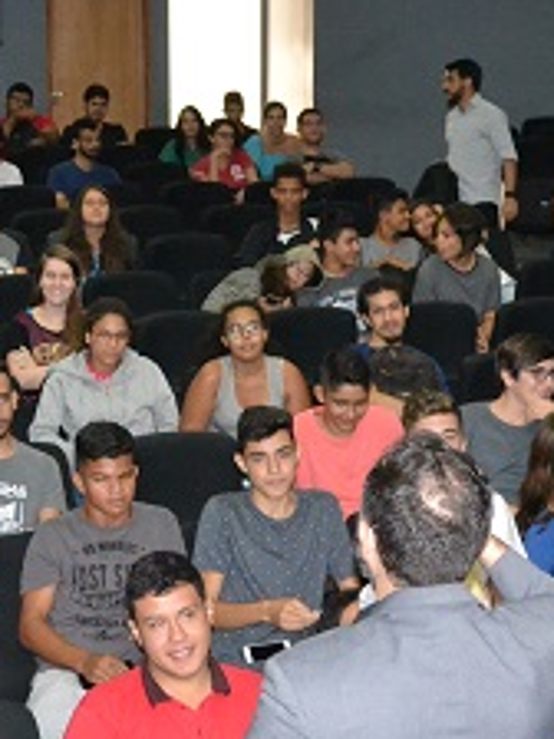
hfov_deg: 14.9
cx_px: 152
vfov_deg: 19.8
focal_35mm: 99
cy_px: 488
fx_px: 2113
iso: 3200
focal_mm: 22
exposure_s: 1/60
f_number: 3.8
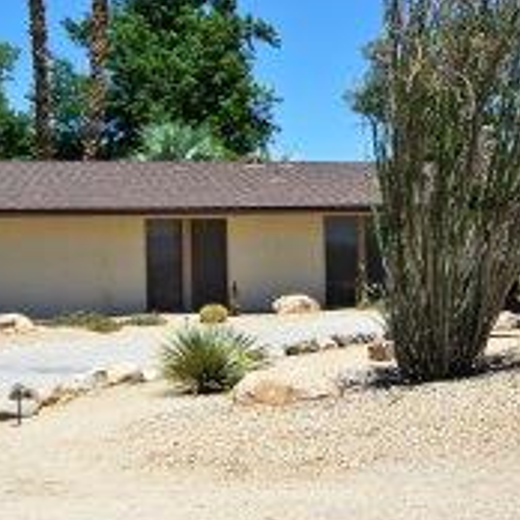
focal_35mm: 70
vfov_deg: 24.6
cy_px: 227
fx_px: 1190
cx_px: 595
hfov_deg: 23.0
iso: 100
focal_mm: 12.2
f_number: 4.5
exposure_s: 1/640
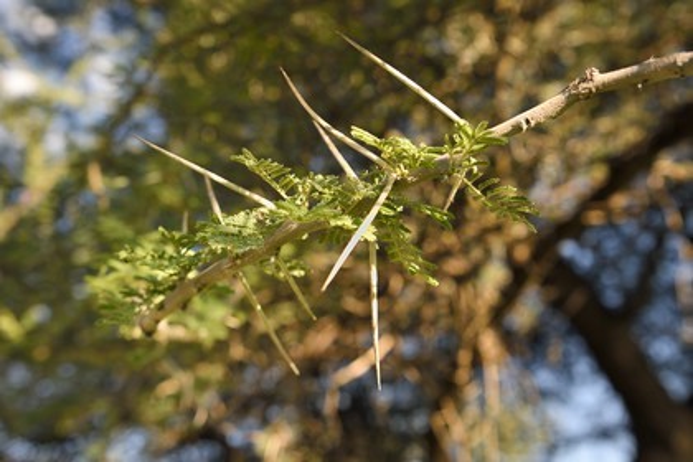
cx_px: 346
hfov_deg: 50.7
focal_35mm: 38
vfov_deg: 35.1
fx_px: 731
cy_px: 231
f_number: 5.6
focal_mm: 38
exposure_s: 1/250
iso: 200
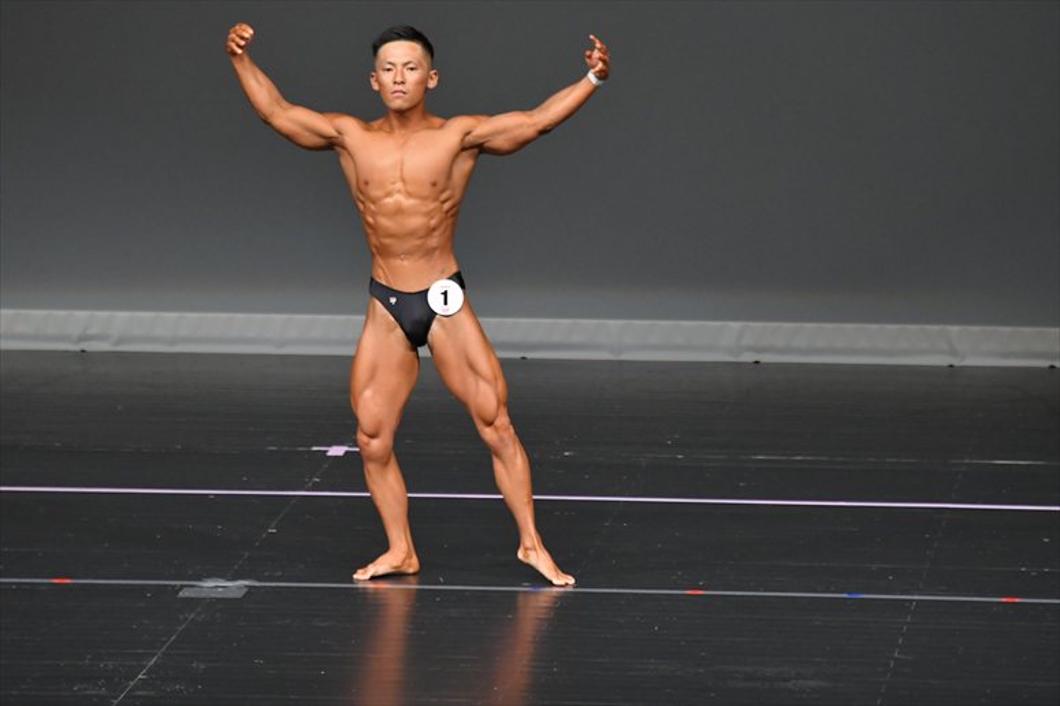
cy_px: 353
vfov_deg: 4.0
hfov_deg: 6.0
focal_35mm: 345
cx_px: 530
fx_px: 10154
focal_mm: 230
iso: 4000
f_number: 5.6
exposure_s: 1/400
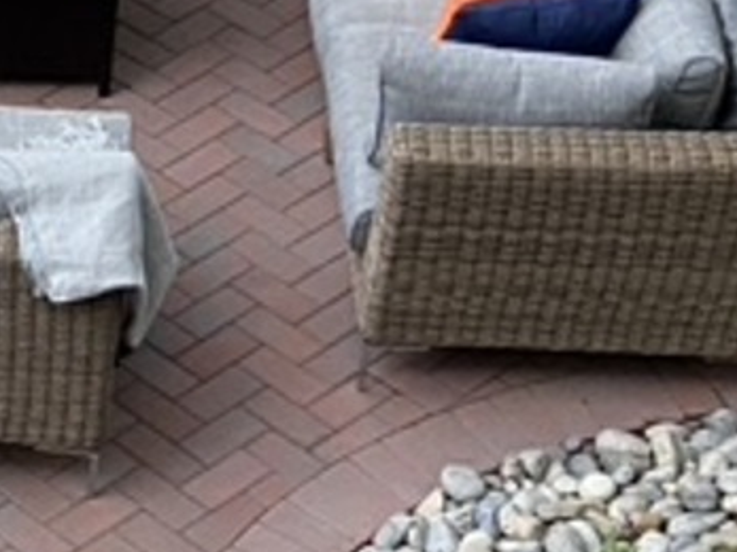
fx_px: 3193
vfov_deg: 9.9
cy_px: 284
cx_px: -599
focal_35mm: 150
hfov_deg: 12.1
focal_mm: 4.25
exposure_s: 1/60
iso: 125
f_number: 1.8
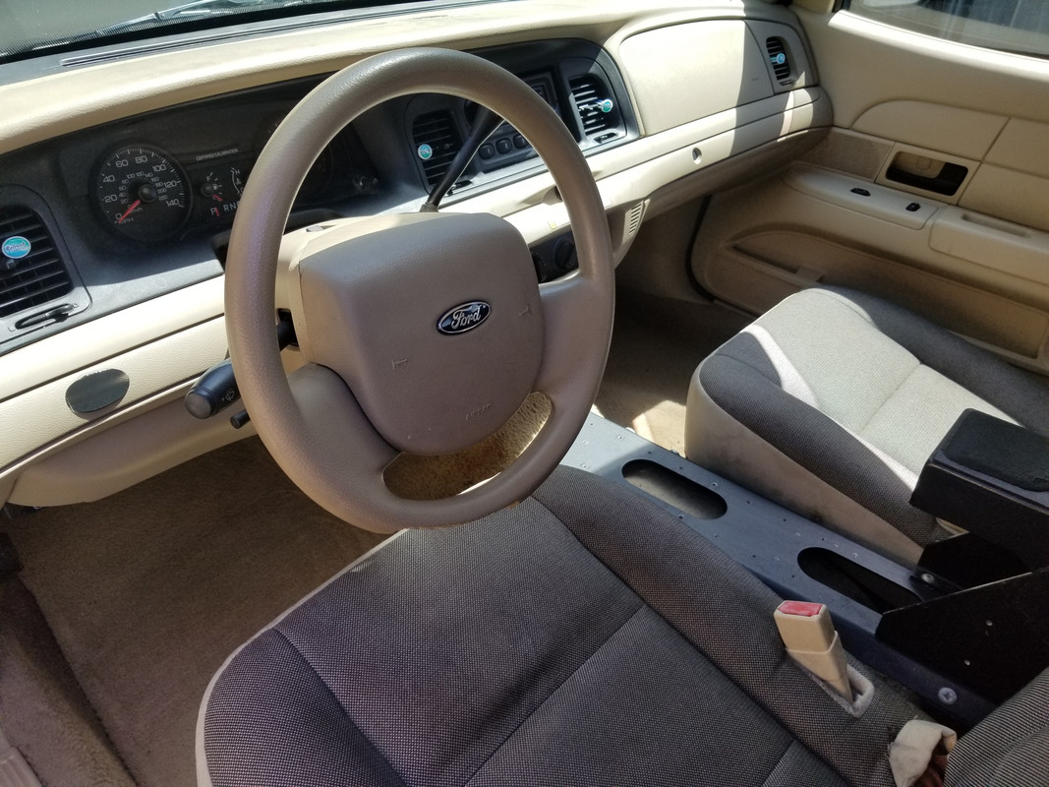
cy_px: 394
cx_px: 524
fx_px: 788
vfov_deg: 53.1
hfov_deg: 67.3
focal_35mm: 26
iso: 50
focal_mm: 4.25
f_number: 1.7
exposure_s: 1/524
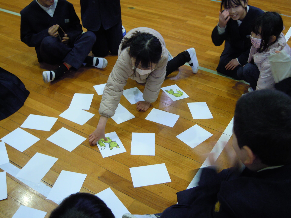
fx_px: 303
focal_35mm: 36
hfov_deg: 51.4
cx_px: 146
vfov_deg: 39.7
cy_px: 109
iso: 250
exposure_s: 1/40
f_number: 3
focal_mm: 6.4
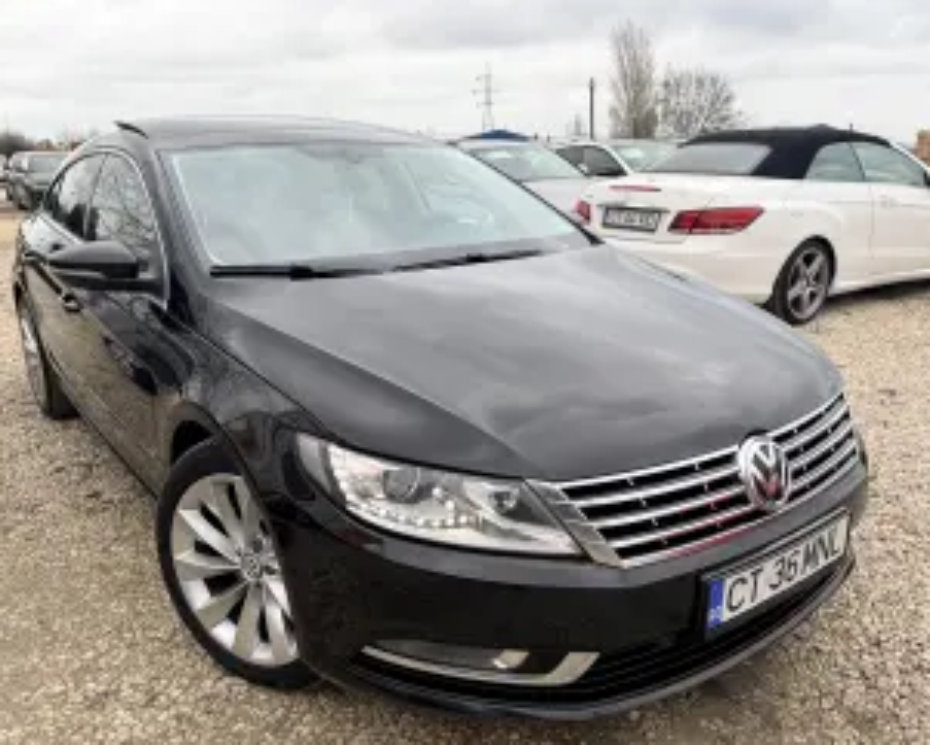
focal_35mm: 28
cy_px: 405
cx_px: 470
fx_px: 771
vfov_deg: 51.5
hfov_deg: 62.2
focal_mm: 6.76
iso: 125
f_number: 1.78
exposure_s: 1/243
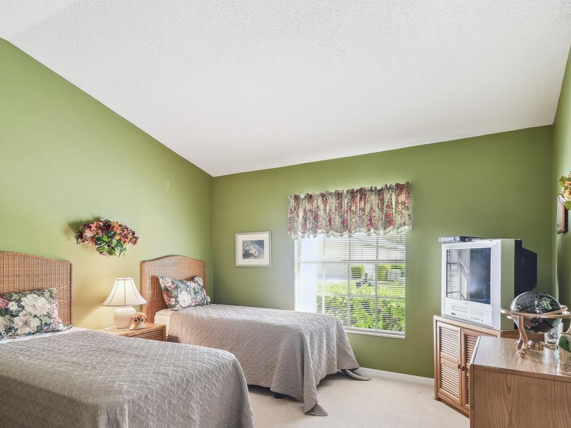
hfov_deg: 79.0
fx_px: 346
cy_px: 265
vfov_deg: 62.6
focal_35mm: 21
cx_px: 285
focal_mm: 10
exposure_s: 1/2.5
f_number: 7.1
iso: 100
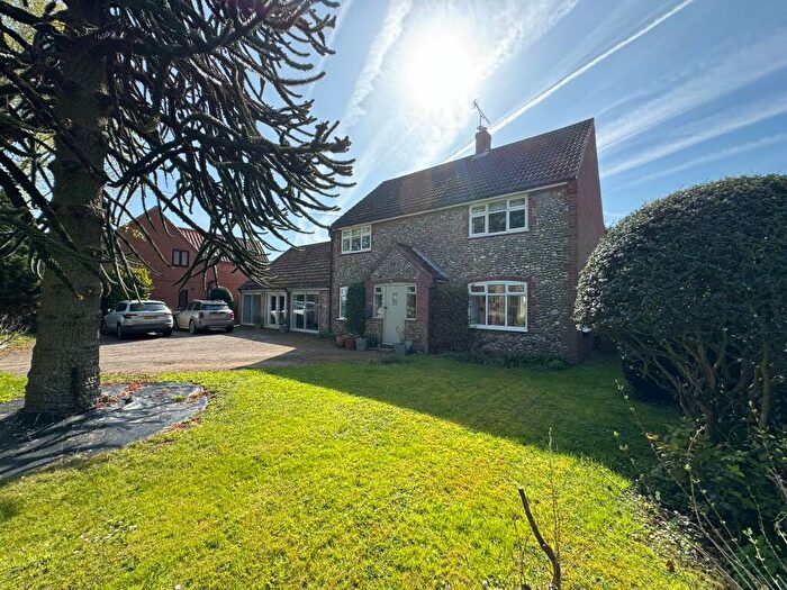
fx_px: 318
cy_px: 295
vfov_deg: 85.7
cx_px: 394
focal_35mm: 14
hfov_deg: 102.1
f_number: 2.2
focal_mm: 2.22
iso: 40
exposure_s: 1/615
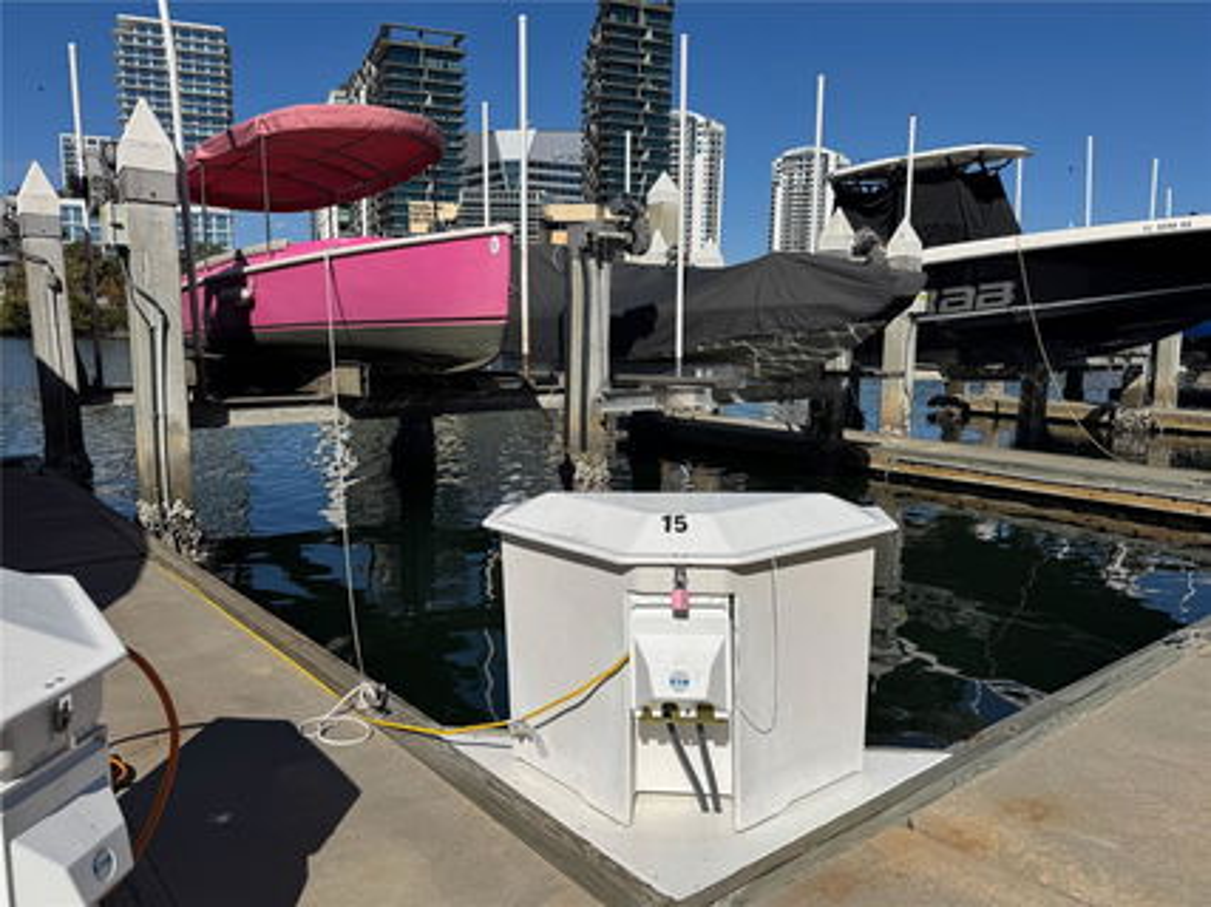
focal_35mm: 24
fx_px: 839
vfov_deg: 56.8
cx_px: 606
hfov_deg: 71.6
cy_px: 454
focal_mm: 6.76
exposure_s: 1/12346
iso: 80
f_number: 1.78
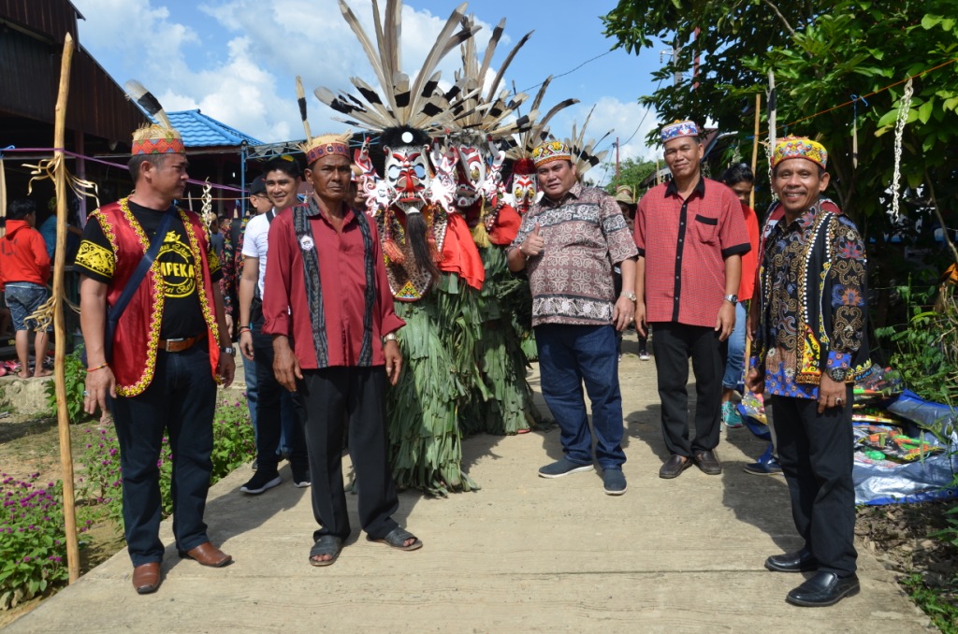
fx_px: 836
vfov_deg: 41.5
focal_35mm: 32
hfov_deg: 59.6
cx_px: 479
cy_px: 317
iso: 100
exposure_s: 1/250
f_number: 8
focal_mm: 21
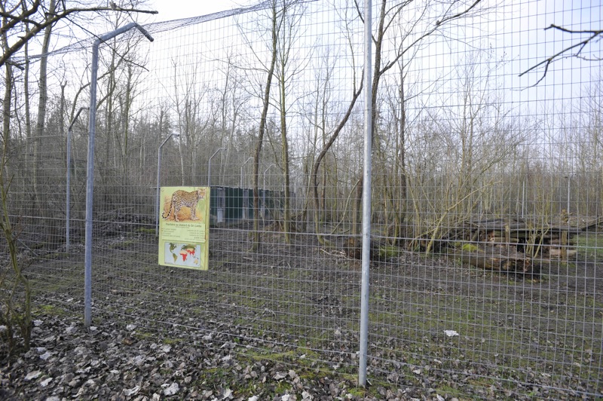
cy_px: 200
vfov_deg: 70.3
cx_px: 302
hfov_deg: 93.3
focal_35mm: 17
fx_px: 285
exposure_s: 1/160
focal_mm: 17
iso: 200
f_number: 6.3
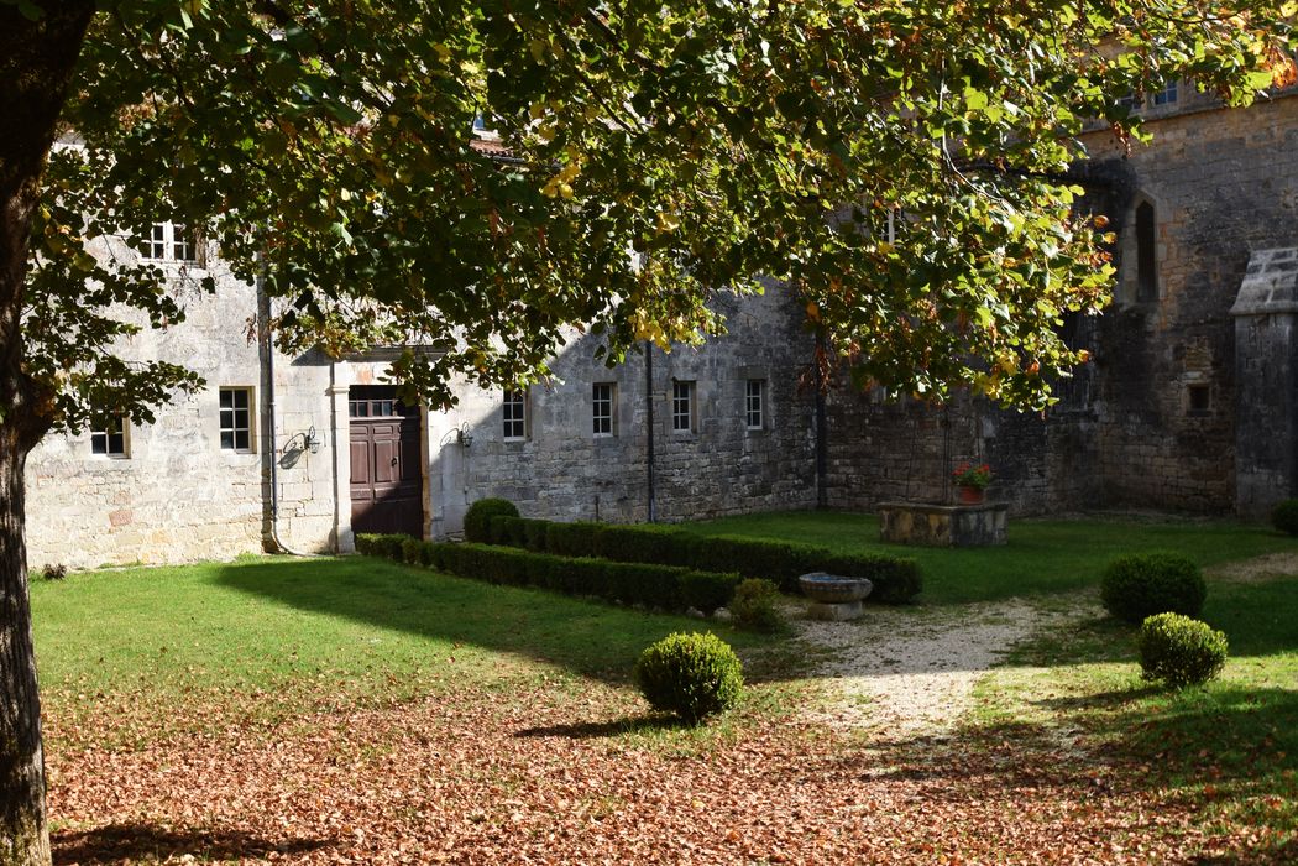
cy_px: 433
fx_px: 1298
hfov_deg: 53.1
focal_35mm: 36
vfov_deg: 36.9
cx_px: 649
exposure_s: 1/250
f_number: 8
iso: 220
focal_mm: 24
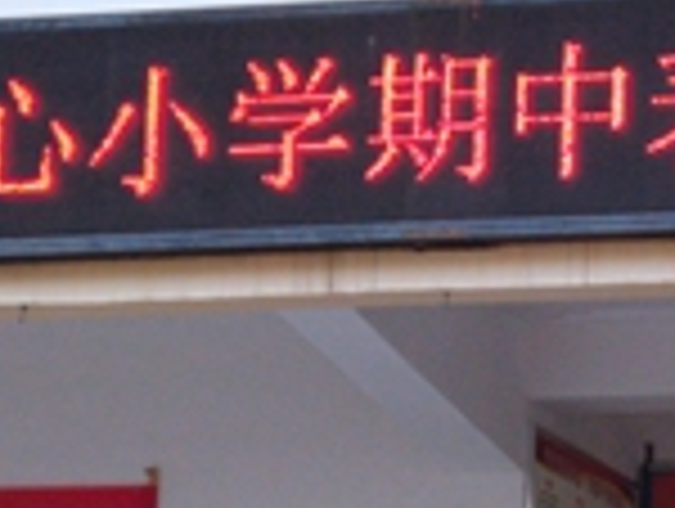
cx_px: 1022
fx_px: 3125
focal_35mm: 160
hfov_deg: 11.8
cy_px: 742
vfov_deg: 9.1
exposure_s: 1/100
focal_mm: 3.95
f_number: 1.8
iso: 93
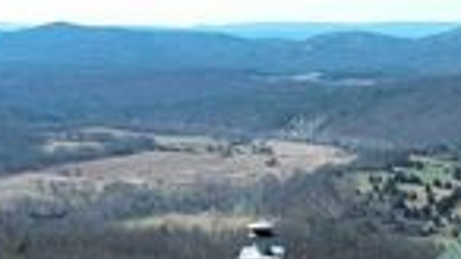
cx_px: 590
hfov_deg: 19.1
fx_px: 1271
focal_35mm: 104
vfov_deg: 11.1
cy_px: 412
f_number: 2.8
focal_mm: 10.57
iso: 100
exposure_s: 1/761
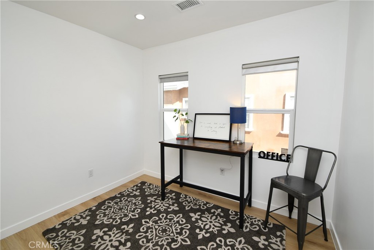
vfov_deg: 77.3
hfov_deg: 100.4
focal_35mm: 15
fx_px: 156
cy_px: 125
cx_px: 187
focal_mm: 10
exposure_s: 1/125
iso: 180
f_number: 5.6
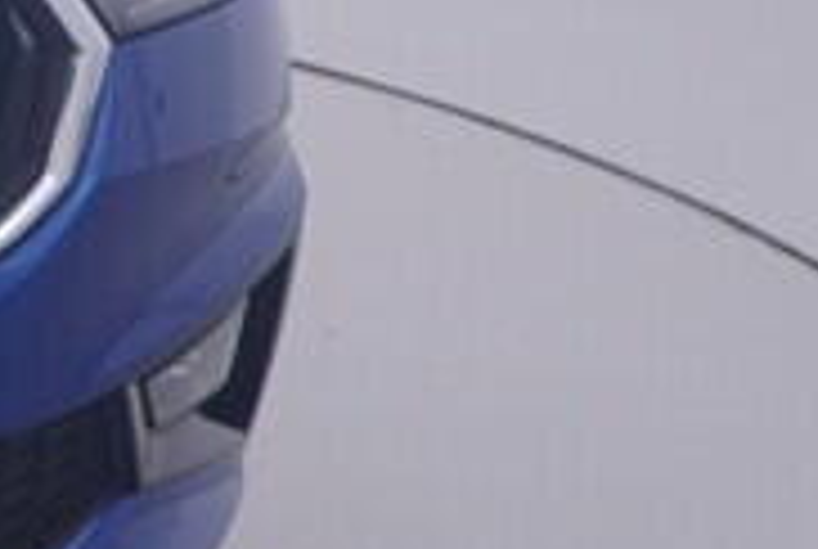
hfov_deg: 9.4
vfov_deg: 7.7
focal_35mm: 178
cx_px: -1519
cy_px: 324
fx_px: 4050
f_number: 5
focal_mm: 15
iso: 200
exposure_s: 1/80
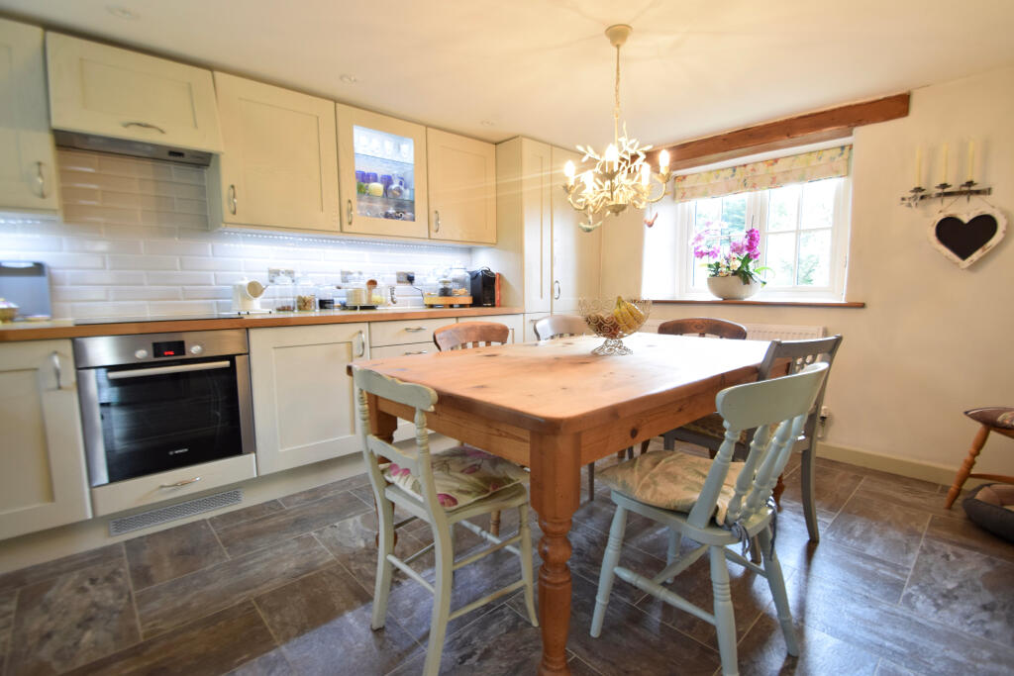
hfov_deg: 95.0
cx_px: 507
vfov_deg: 72.1
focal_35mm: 16
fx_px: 465
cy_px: 338
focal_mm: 11
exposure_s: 1/15
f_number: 4.5
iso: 400
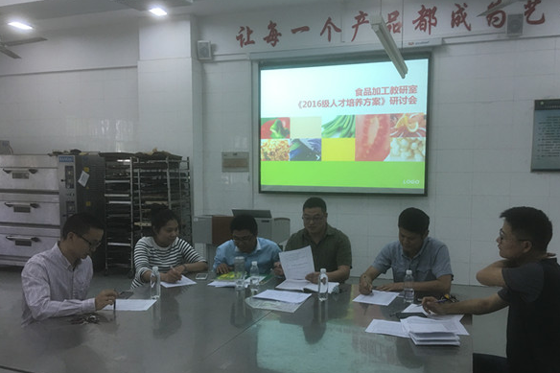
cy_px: 211
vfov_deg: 42.2
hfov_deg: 60.3
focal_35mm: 31
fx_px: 482
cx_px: 286
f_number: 2.2
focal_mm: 4.15
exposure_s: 1/33
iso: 50
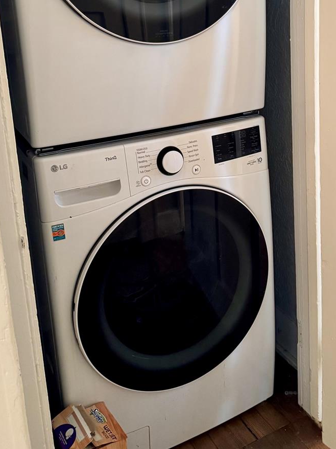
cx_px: 210
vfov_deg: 43.2
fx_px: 544
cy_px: 106
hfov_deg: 34.2
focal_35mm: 42
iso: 800
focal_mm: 6.76
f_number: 1.78
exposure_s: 1/60
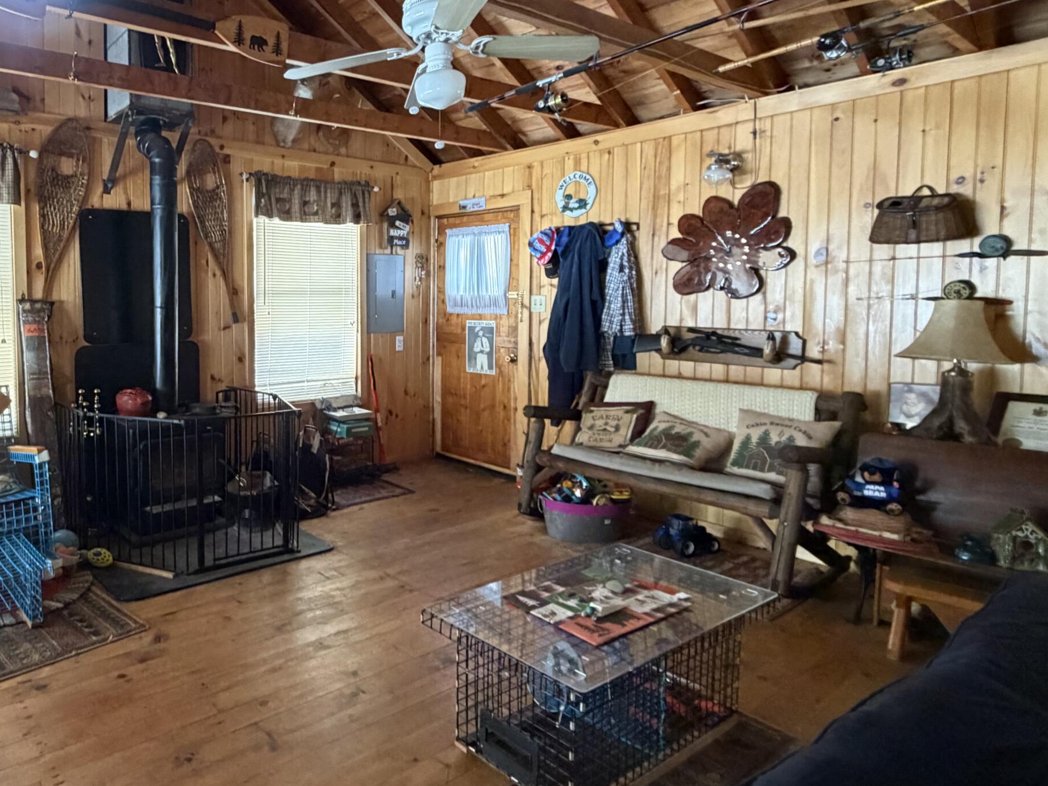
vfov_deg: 58.7
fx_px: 696
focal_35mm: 23
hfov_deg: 70.3
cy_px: 343
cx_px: 298
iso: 500
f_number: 2.2
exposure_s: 1/60
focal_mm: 2.22
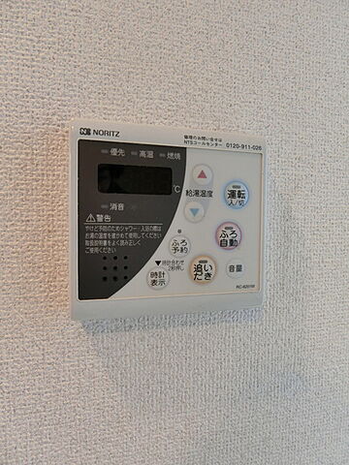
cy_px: 232
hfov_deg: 68.7
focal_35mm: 19
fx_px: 255
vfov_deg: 84.7
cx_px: 174
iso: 400
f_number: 2.7
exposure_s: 1/125
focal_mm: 4.06
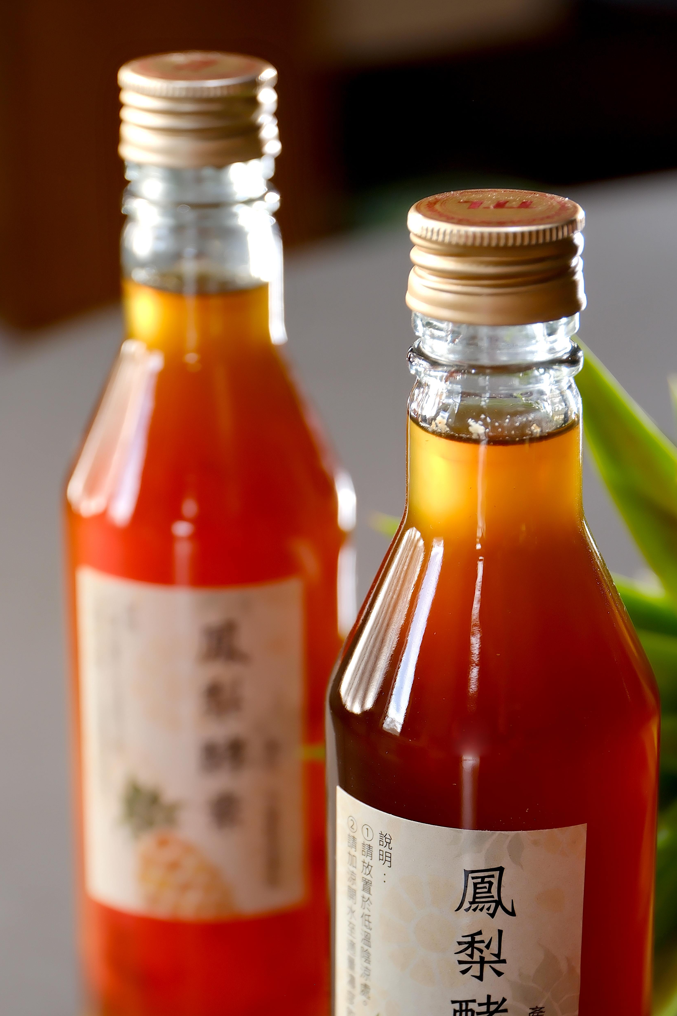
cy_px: 765
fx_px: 3216
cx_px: 395
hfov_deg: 12.0
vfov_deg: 17.8
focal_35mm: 114
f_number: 2.8
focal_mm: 50
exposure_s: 1/60
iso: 125
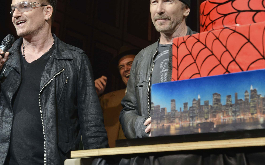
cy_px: 78
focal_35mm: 170
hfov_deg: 12.3
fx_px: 1228
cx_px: 99
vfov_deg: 7.7
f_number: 9
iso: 1600
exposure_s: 1/125
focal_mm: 125
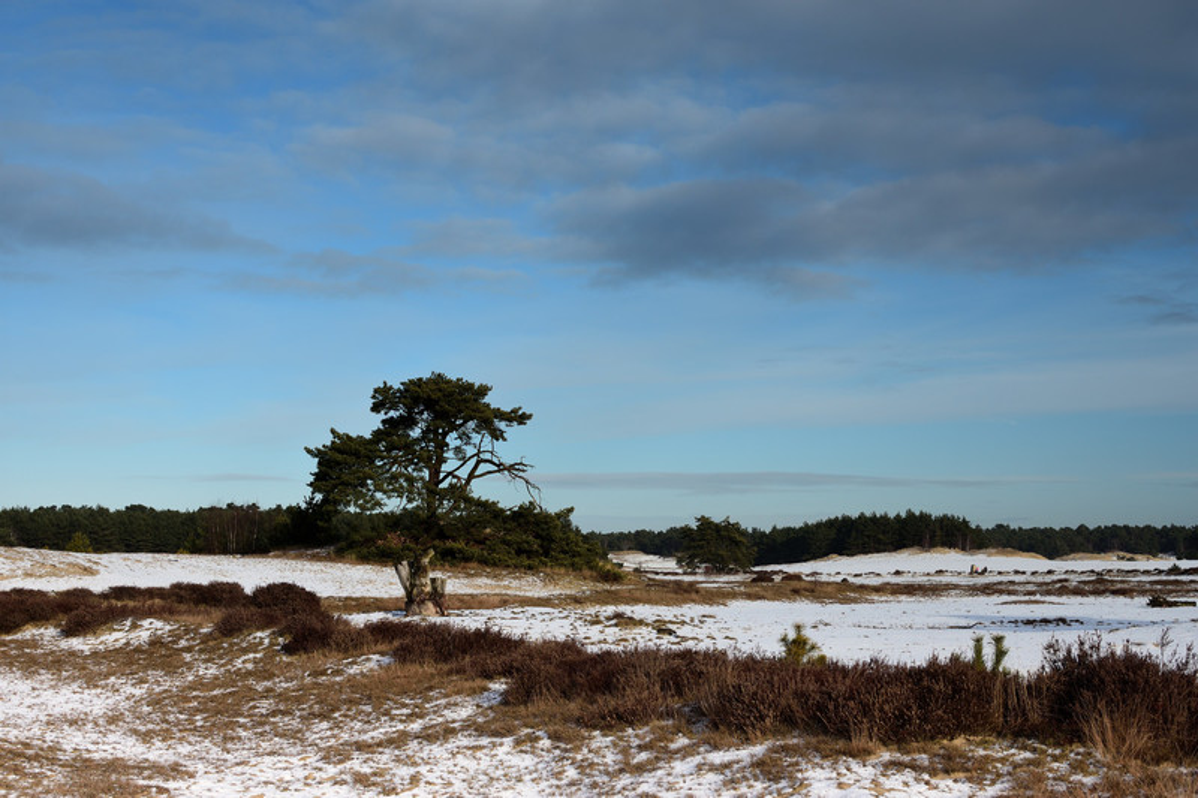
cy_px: 399
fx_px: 1747
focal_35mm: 52
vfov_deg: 25.7
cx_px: 599
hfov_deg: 37.9
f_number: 6.3
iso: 100
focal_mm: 35
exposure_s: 1/60
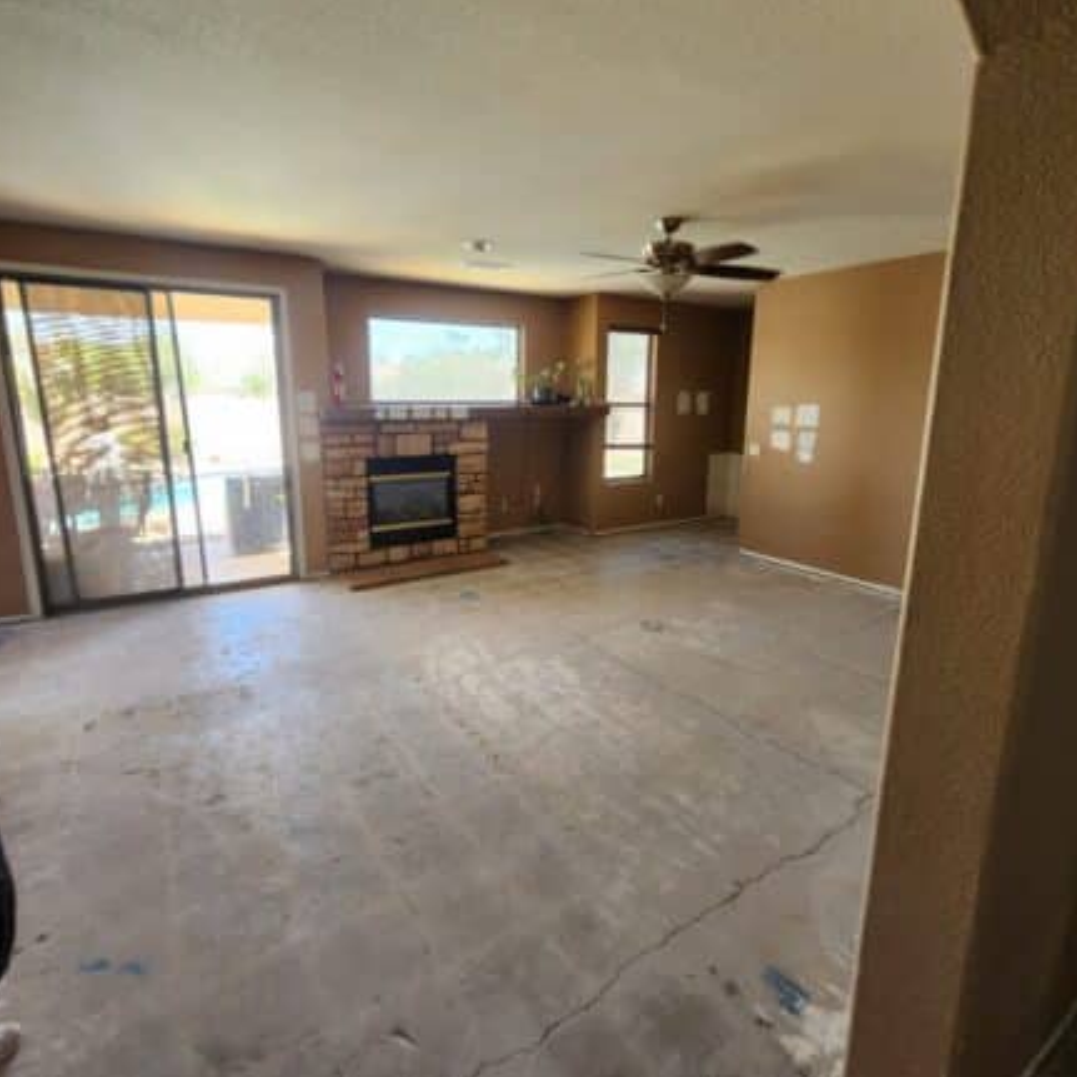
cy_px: 525
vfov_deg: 87.4
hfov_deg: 87.4
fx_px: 563
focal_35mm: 16
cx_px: 542
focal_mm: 2.2
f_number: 2.2
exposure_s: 1/60
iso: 160
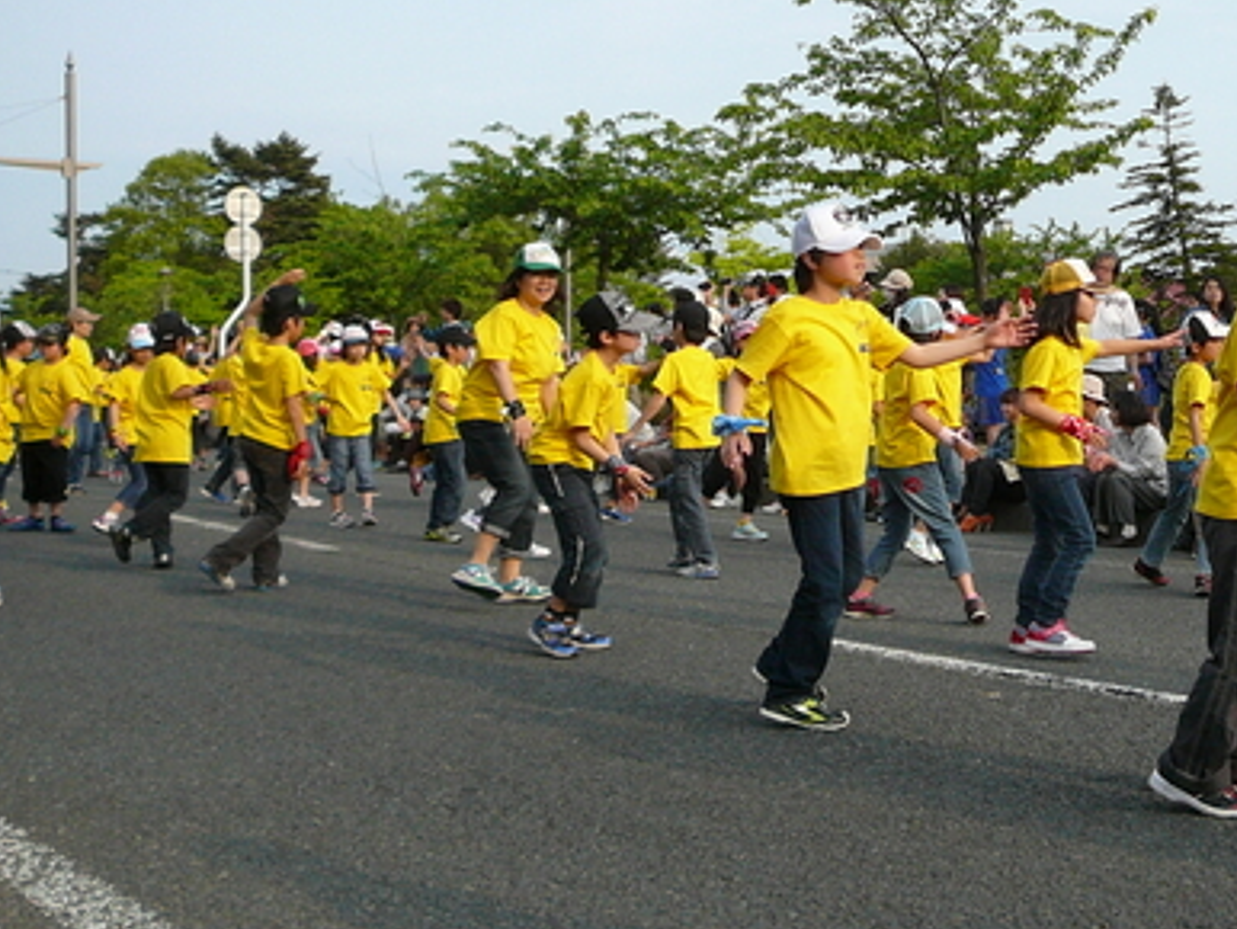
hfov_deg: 32.2
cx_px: 1019
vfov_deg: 25.2
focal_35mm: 58
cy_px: 400
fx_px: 2074
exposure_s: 1/640
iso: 100
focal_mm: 5.2
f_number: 2.8
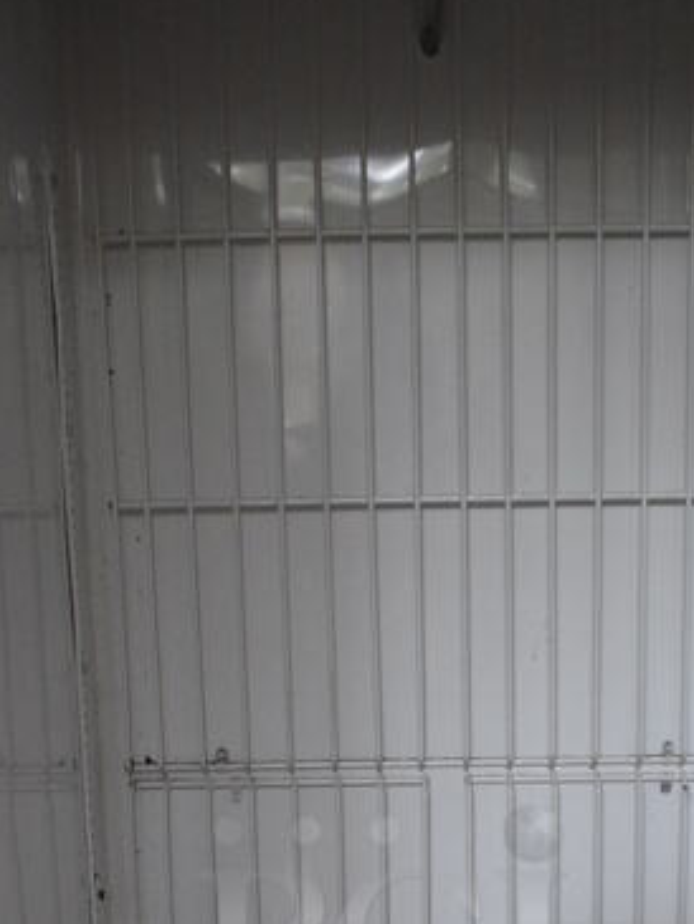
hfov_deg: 22.6
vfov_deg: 27.9
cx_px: 385
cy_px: 935
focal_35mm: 65
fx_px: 1737
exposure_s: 1/125
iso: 2000
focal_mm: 18
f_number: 3.5
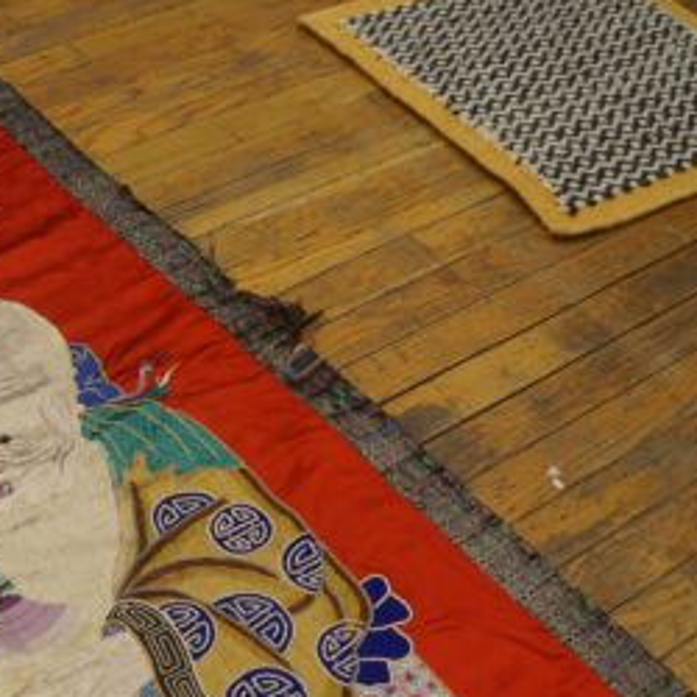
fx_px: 1253
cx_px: 125
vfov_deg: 30.4
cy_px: 551
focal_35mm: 55
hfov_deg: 30.2
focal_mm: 18
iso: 500
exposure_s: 1/60
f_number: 4
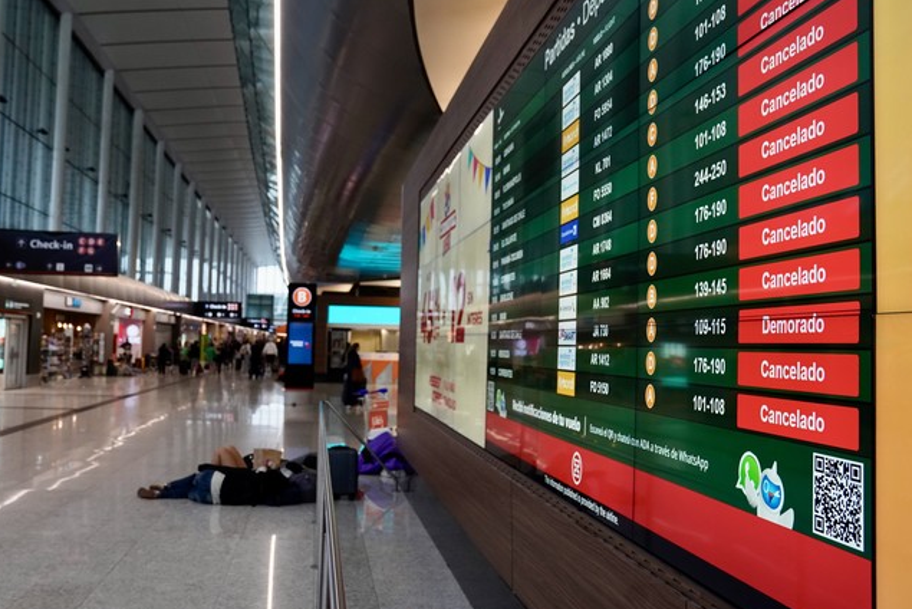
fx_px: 862
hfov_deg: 55.7
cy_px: 286
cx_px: 429
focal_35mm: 34
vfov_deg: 38.9
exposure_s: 1/500
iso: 2500
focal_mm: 30
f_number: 4
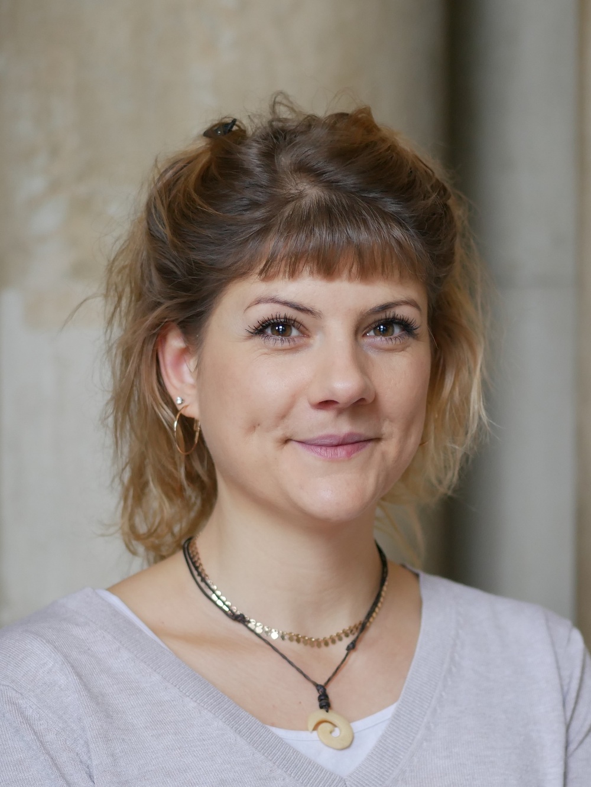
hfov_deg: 17.2
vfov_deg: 22.8
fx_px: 1956
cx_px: 296
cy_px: 394
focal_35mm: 86
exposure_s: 1/100
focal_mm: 43
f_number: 1.7
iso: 400
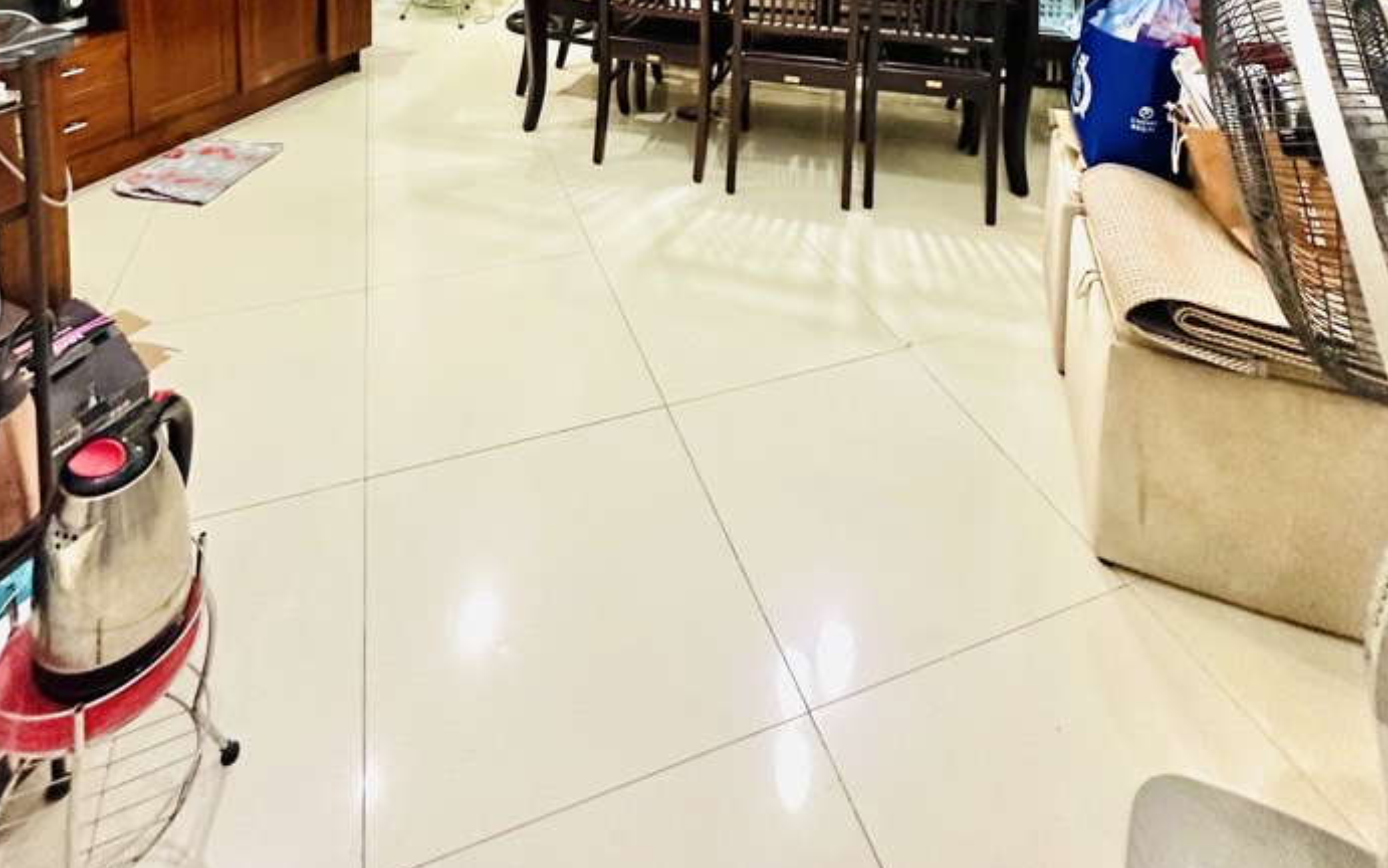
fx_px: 832
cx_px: 653
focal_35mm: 22
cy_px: -151
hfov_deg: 79.6
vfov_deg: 40.5
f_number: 2.2
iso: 400
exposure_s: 1/50
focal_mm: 2.22
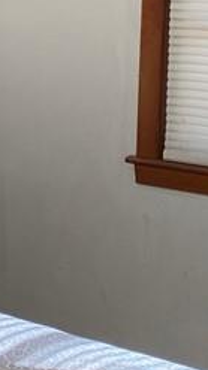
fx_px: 1150
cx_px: -205
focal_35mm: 117
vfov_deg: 18.2
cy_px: 104
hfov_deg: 9.6
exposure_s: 1/122
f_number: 1.8
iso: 50
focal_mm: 4.25
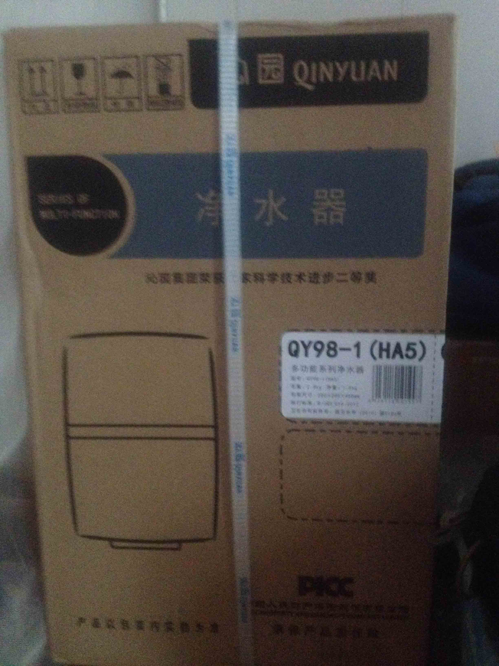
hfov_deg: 40.7
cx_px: 250
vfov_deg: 52.6
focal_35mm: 35
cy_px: 333
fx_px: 673
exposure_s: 1/15
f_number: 2.4
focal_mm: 4.28
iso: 800
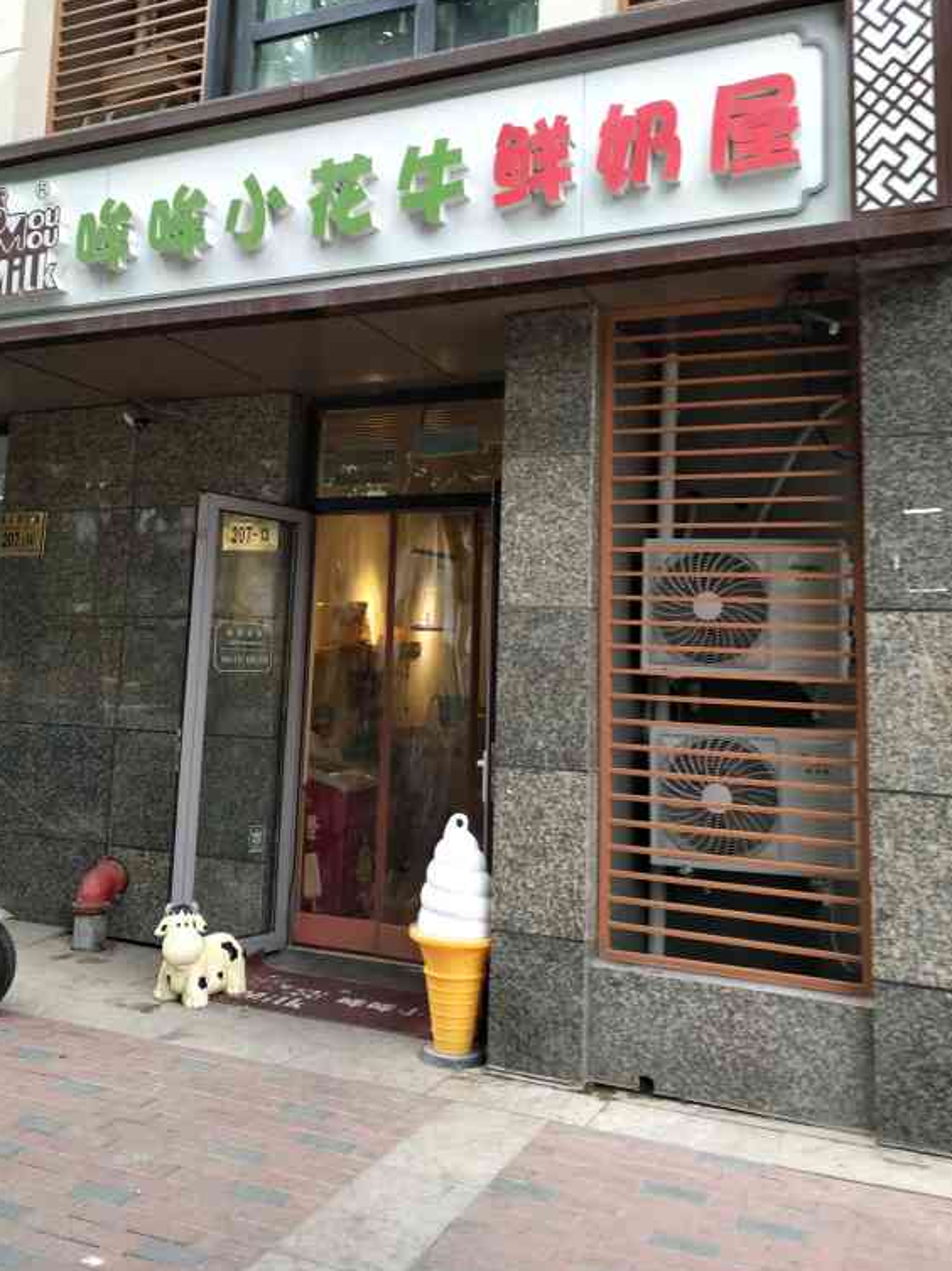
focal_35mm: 31
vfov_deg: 57.9
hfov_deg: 45.3
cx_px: 420
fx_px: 1138
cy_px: 509
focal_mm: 4.42
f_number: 2
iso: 48
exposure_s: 1/100
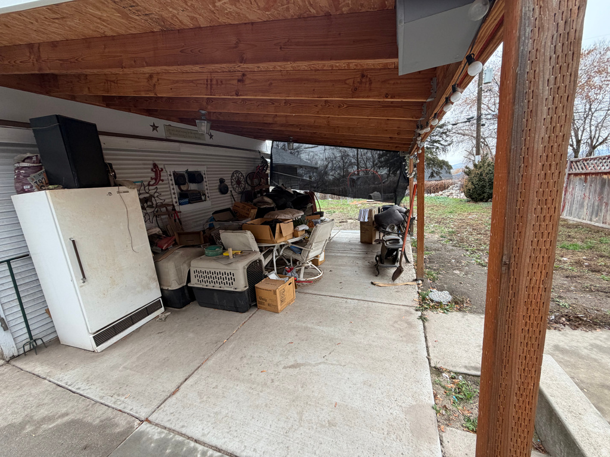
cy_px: 228
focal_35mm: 14
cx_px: 305
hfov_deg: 102.1
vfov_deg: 85.7
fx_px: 247
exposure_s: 1/121
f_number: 2.2
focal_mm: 2.22
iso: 125
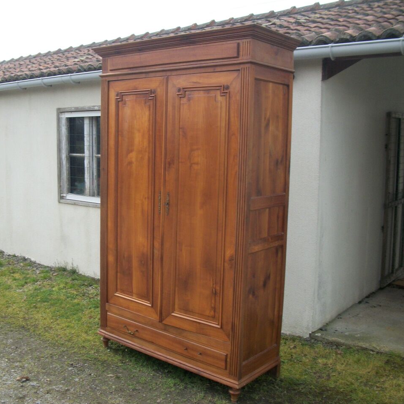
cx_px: 155
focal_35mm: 38
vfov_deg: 43.9
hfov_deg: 43.6
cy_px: 202
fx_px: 502
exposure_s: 1/60
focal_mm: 5.7
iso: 80
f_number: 8.8
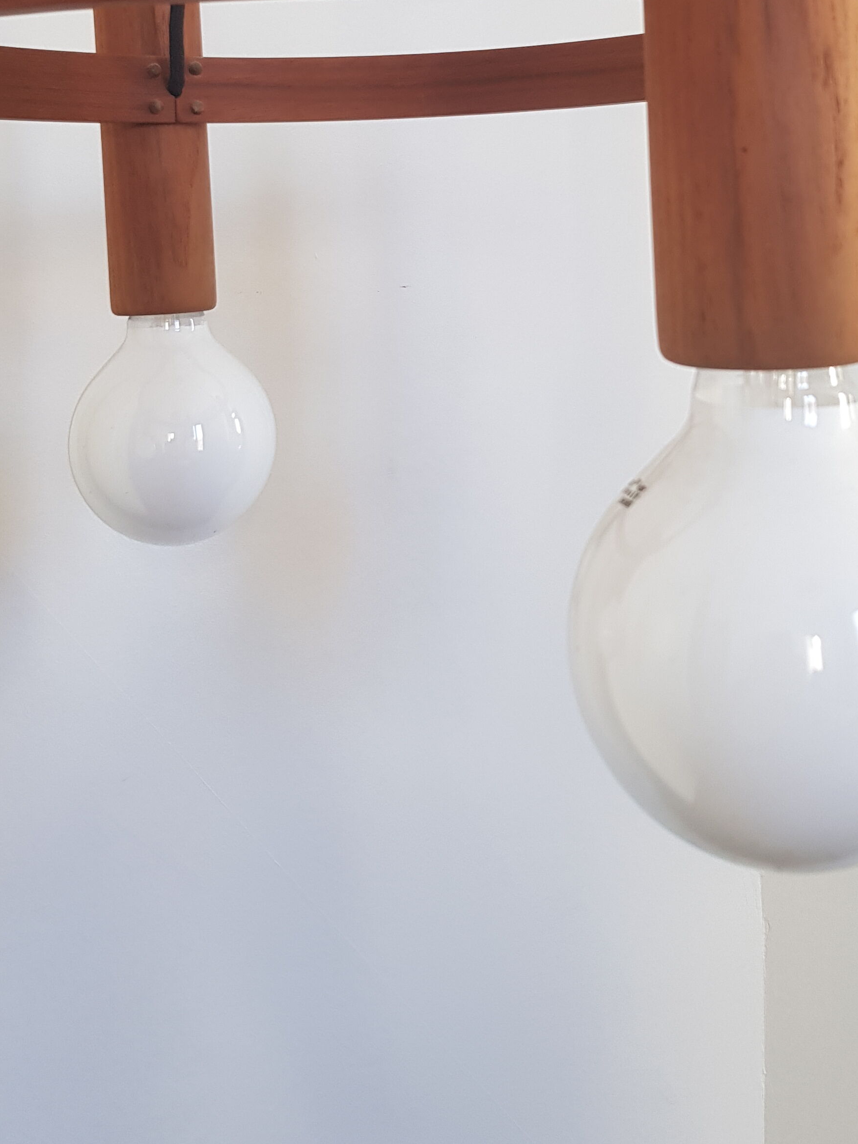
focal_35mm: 45
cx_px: 435
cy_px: 202
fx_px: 1487
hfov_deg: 32.2
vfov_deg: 40.1
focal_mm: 4.2
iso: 100
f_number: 1.7
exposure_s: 1/50
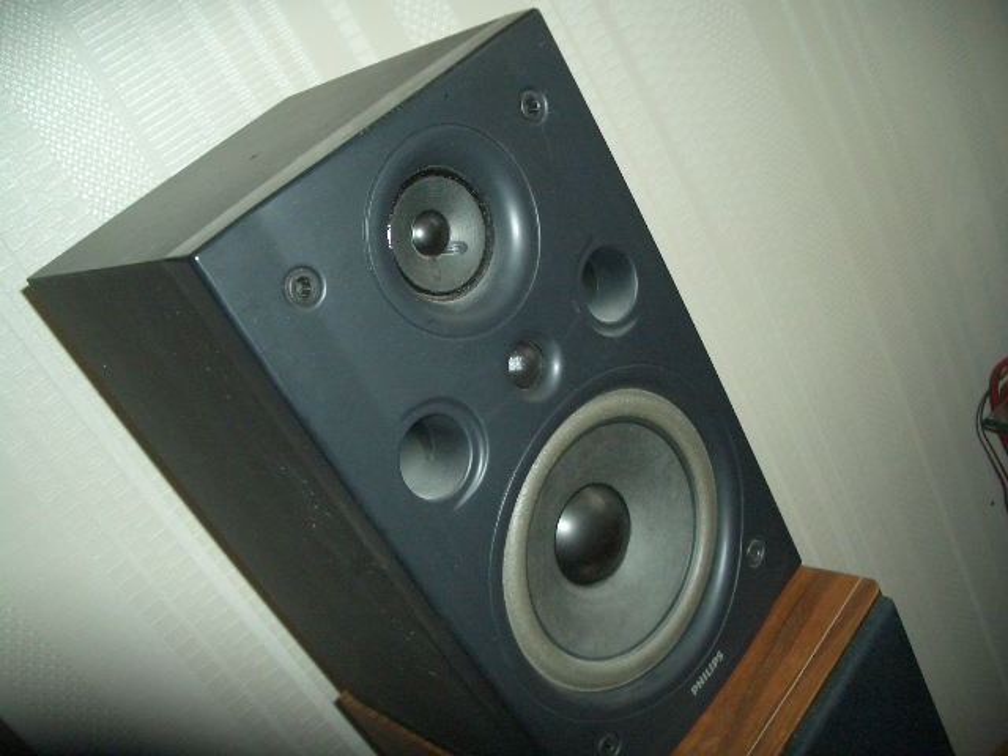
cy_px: 378
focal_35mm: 35
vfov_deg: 40.7
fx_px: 1019
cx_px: 504
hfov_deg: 52.6
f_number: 2.6
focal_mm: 5.8
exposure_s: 1/60
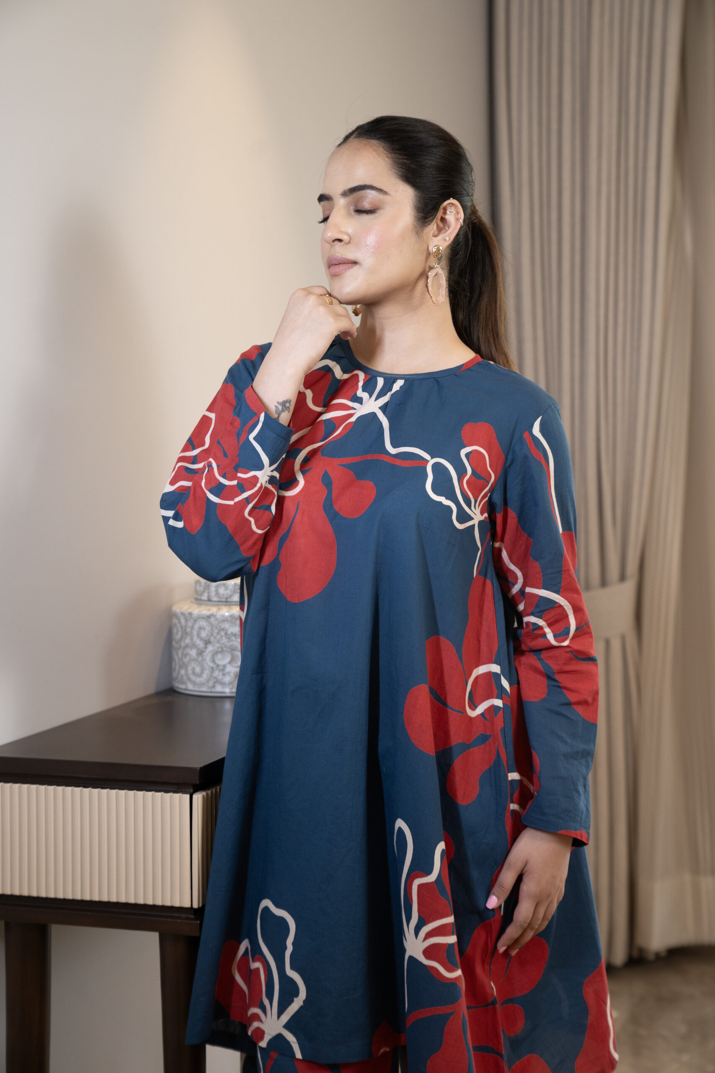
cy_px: 536
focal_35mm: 67
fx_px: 1996
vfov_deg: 30.1
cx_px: 358
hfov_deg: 20.3
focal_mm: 67
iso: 200
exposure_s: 1/100
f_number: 4.5
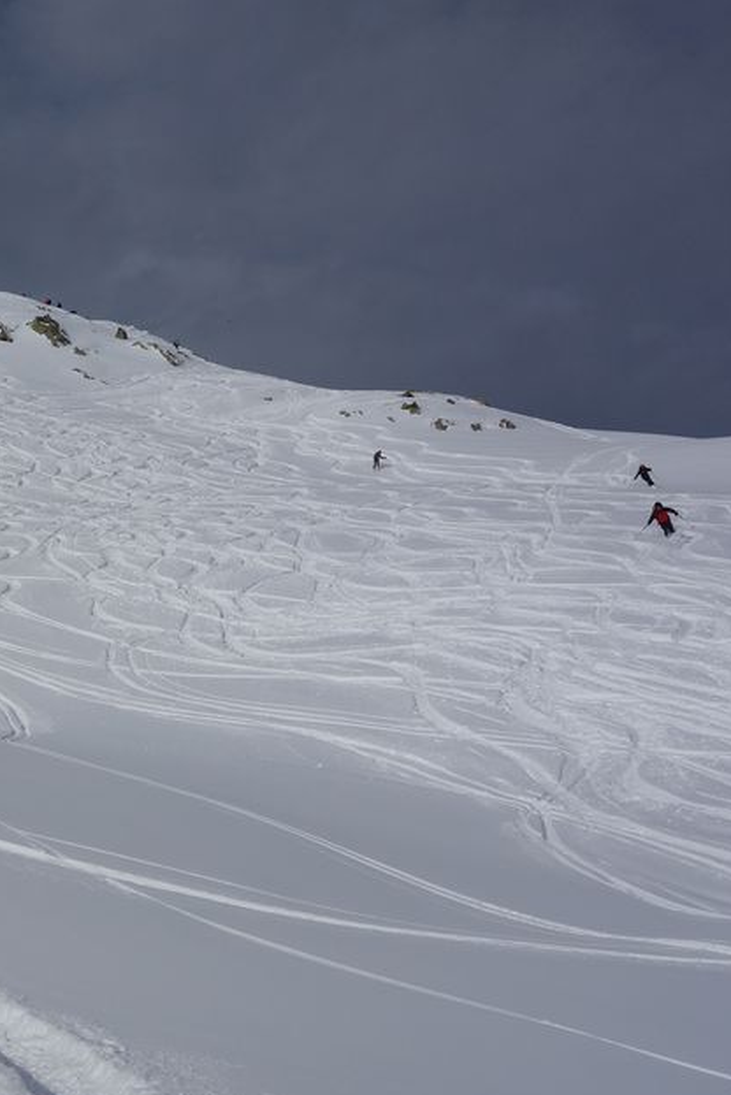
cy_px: 540
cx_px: -63
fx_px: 1399
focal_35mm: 46
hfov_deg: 27.0
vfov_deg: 42.7
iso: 125
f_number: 8
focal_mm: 10.4
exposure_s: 1/1600
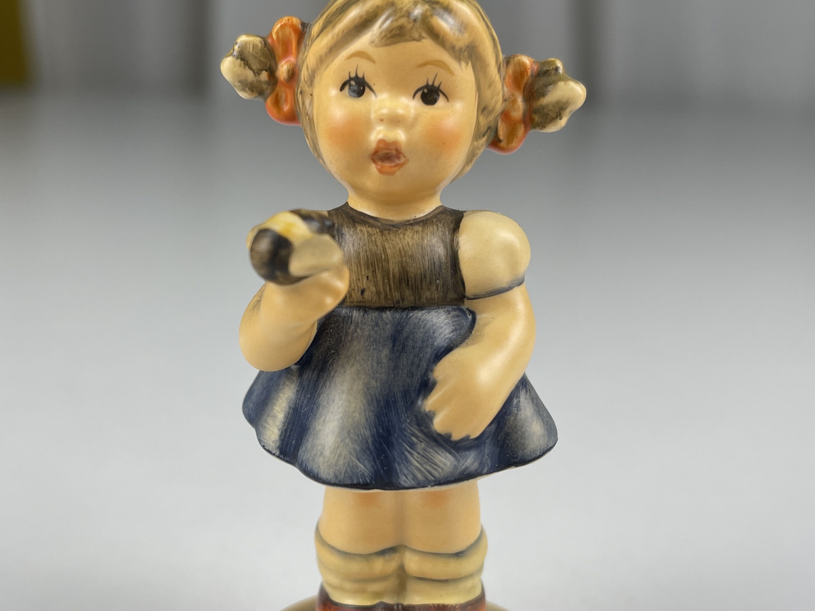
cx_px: 353
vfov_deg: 32.2
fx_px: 1059
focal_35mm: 45
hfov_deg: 42.0
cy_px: 324
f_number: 1.6
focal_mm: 5.1
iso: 32
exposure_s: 1/205
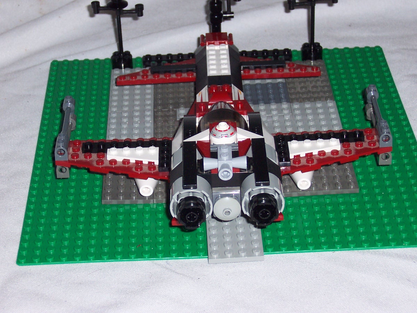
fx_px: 1373
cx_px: 208
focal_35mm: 114
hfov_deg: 17.3
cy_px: 156
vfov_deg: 13.0
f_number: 4.8
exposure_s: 1/90
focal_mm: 17.6
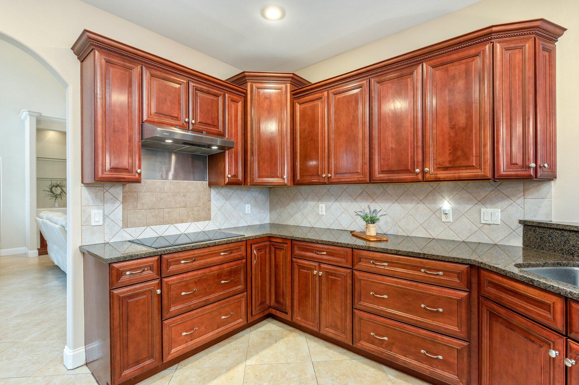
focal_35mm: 16
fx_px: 265
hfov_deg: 95.0
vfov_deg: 72.0
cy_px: 192
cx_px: 290
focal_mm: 16.5
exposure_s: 1/50
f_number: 7.1
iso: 400
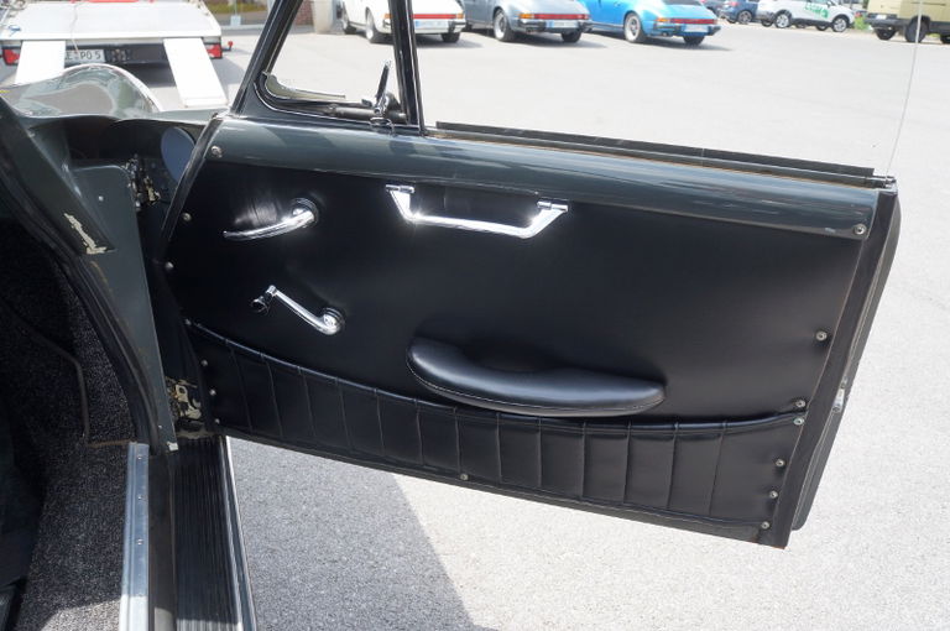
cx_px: 475
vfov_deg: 47.8
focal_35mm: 27
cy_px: 316
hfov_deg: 67.4
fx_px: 712
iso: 200
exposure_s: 1/200
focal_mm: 18
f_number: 6.3
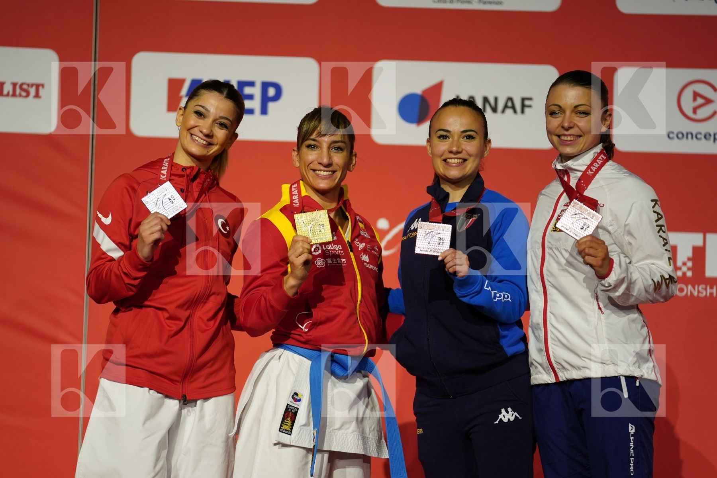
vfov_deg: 9.5
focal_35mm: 144
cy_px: 239
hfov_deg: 14.3
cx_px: 358
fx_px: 2868
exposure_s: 1/250
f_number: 2.8
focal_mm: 144
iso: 640
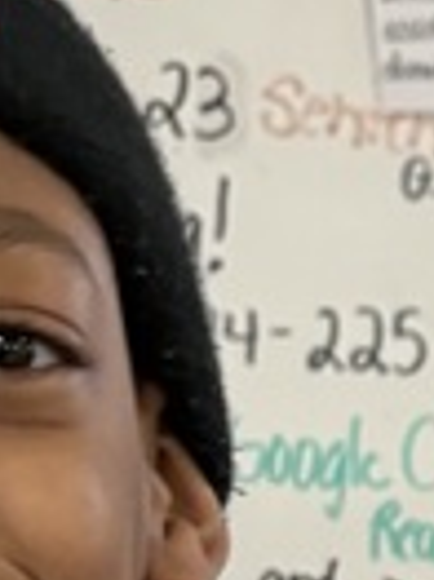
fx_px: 3399
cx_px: 1023
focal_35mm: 203
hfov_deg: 6.9
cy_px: 1319
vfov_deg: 8.9
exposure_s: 1/60
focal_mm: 5.96
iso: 160
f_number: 1.6
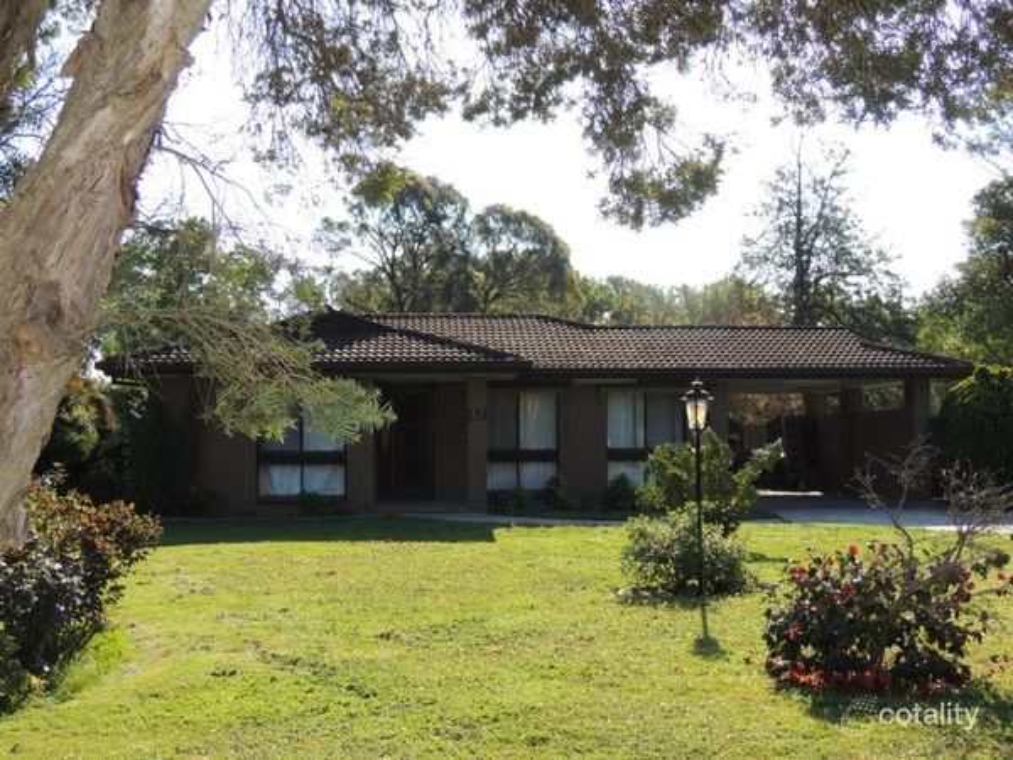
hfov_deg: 40.4
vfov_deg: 30.9
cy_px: 380
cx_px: 506
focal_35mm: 47
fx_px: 1375
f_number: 3.5
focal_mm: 8.3
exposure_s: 1/500
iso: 100
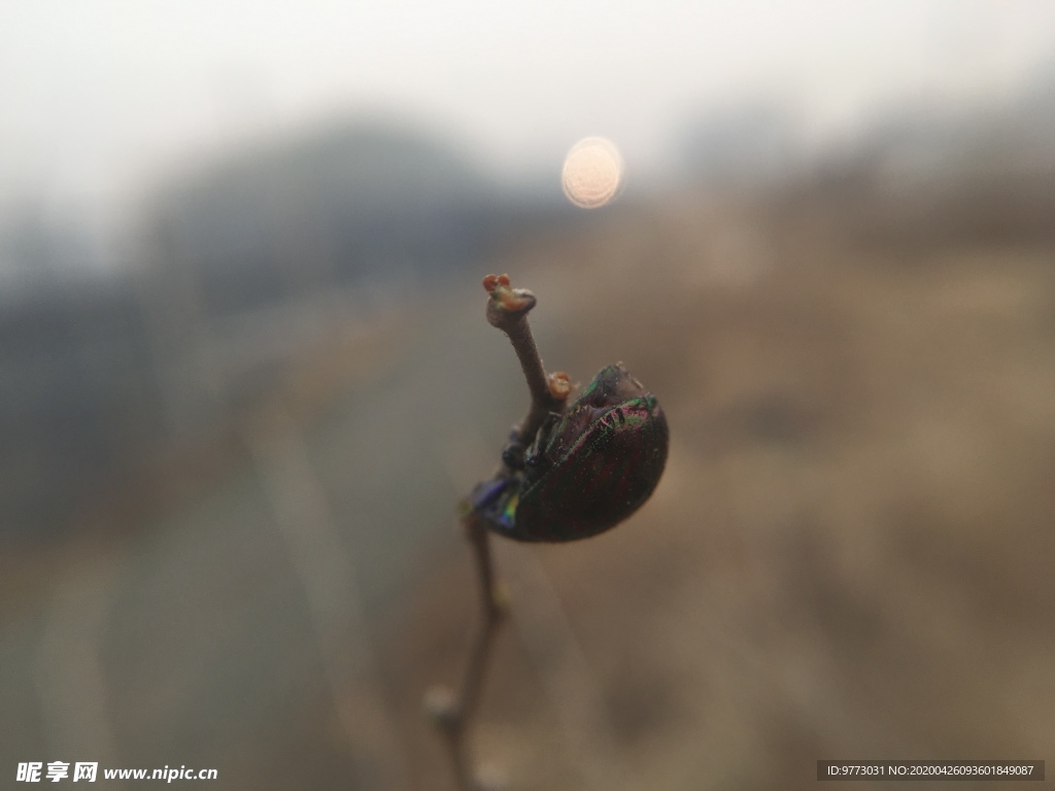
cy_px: 396
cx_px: 528
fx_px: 884
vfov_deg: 48.2
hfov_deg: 61.7
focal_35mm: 29
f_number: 2.2
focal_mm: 4.15
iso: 25
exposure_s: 1/569
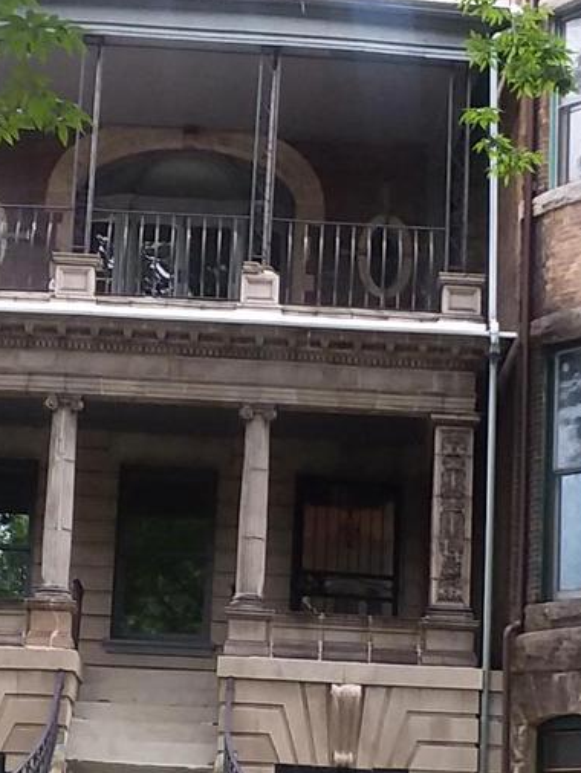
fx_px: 1968
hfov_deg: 16.8
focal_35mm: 88
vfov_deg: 22.2
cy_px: 481
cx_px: 287
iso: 50
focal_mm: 2.47
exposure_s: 1/60
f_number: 1.9
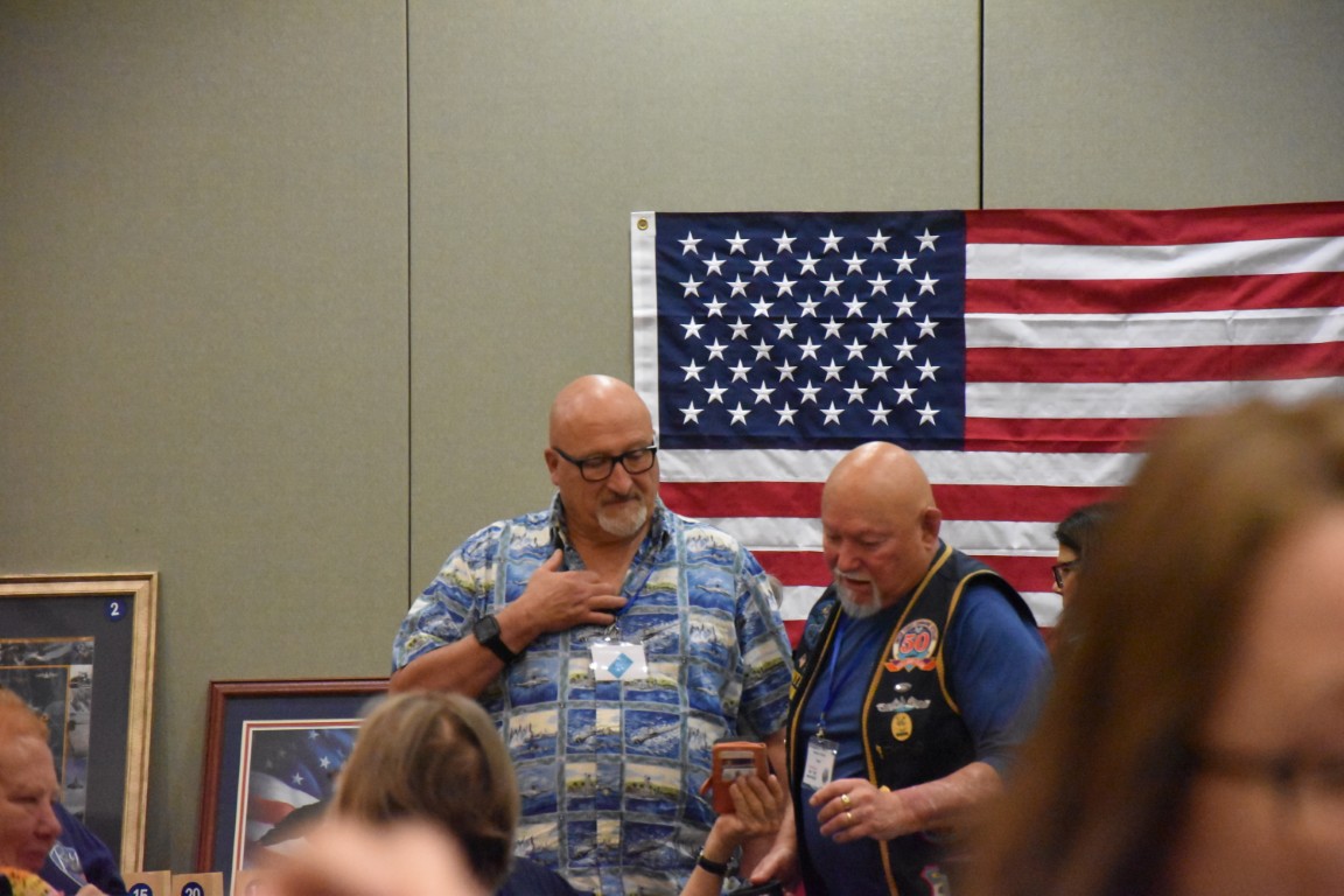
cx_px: 672
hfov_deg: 13.0
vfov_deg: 8.7
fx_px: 5880
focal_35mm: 158
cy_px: 448
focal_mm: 105
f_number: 5.6
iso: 10000
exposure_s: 1/125
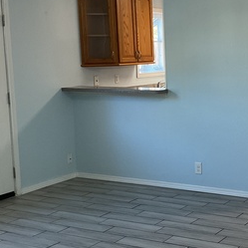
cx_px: 237
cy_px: 113
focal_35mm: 66
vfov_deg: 26.1
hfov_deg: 25.1
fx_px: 535
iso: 80
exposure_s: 1/60
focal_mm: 3
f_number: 1.8
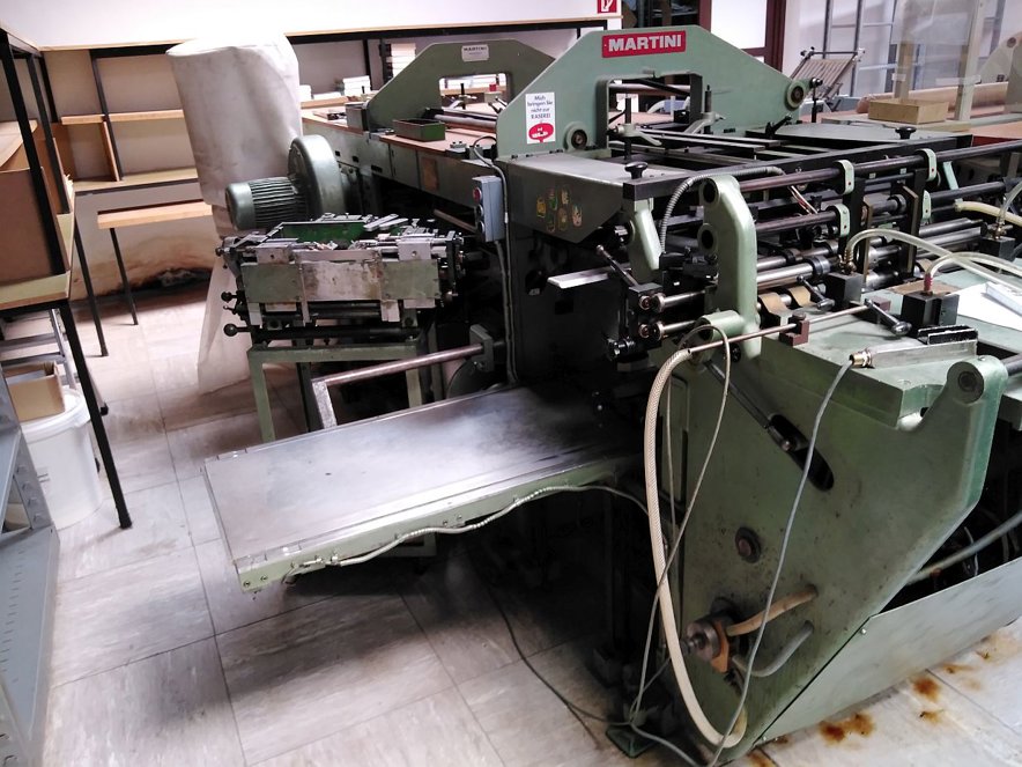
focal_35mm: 26
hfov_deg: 67.3
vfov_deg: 53.1
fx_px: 768
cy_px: 384
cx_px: 511
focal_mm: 3.63
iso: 114
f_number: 1.8
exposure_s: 1/30
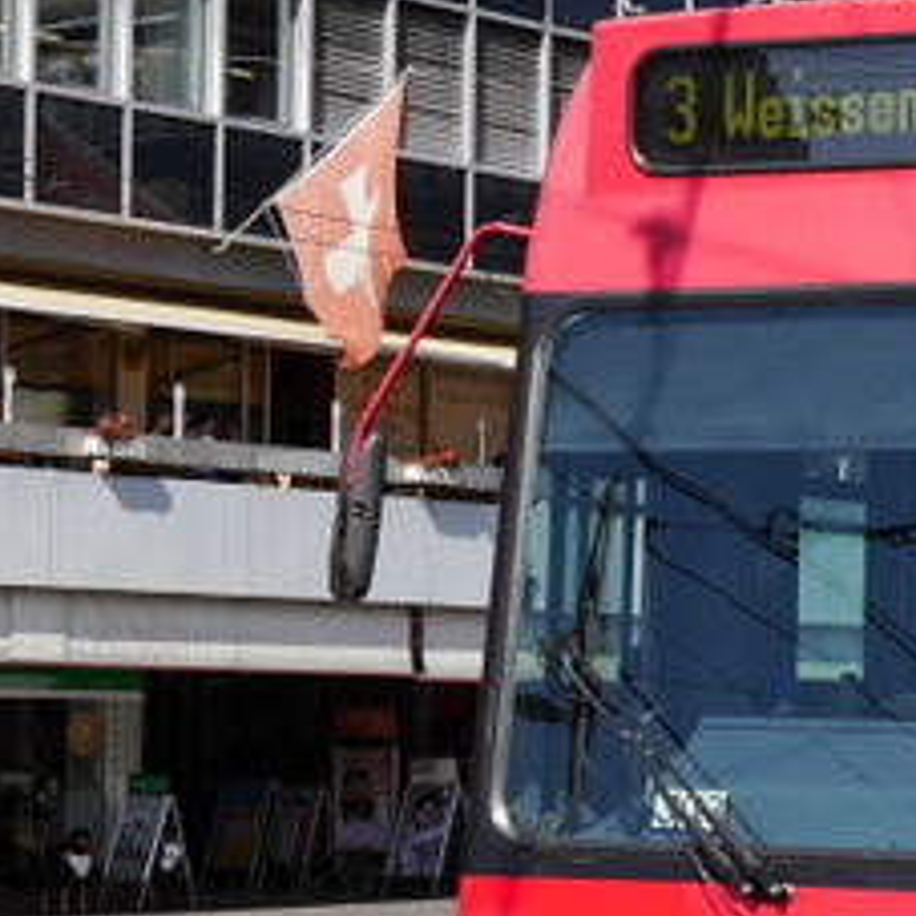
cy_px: 561
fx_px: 4191
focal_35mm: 140
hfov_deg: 12.0
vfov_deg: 12.5
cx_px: 1299
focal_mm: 18
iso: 160
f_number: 8
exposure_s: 1/400
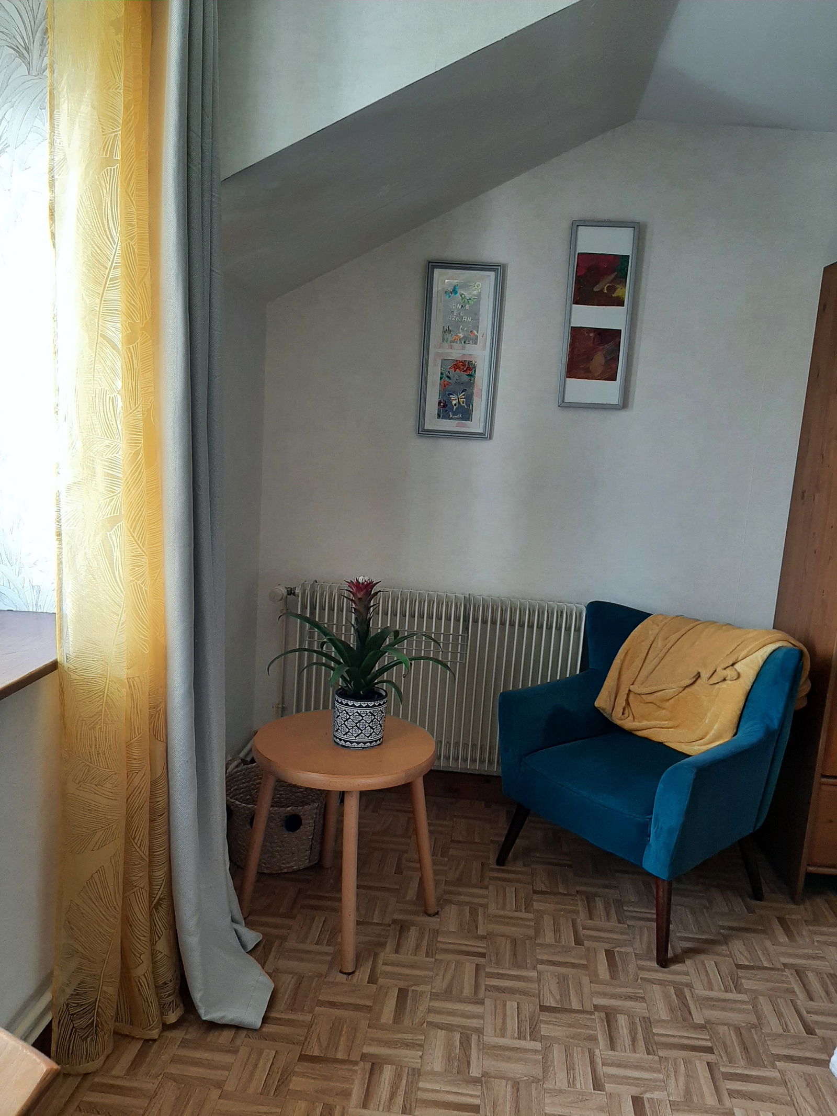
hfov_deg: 53.1
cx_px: 418
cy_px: 558
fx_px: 838
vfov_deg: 67.3
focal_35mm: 26
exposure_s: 1/50
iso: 100
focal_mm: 3.93
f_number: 1.7
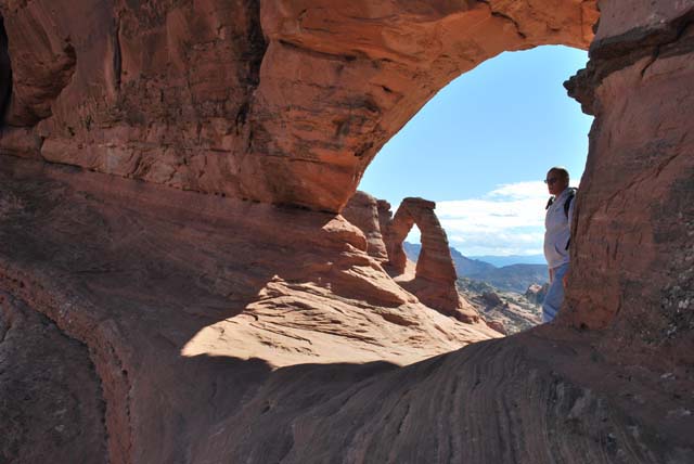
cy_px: 232
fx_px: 695
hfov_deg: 53.1
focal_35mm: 36
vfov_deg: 36.9
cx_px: 347
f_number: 10
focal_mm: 24
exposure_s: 1/250
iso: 125
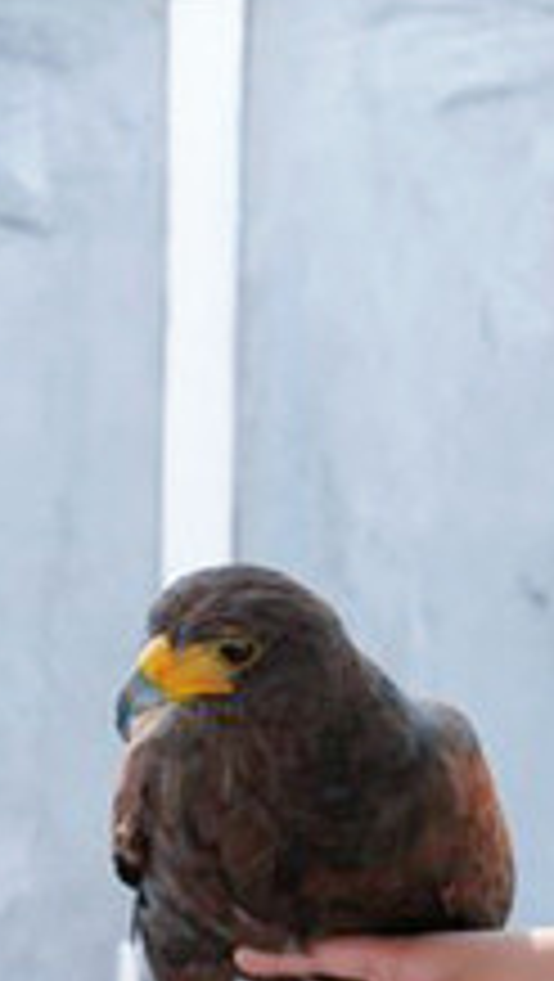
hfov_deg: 8.5
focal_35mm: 143
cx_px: 185
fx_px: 3726
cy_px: 752
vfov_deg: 14.9
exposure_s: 1/100
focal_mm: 35
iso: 320
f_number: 6.3
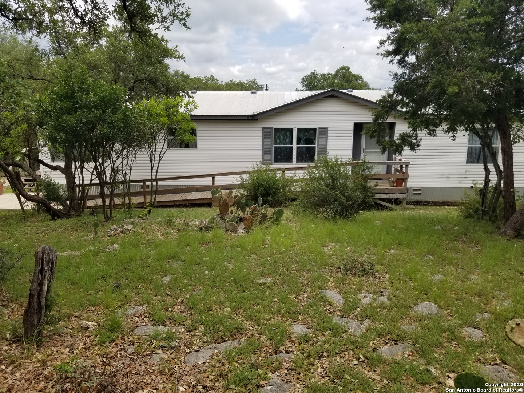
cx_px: 262
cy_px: 196
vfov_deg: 53.1
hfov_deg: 67.3
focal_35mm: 26
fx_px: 394
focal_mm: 4.25
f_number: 1.7
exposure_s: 1/2416
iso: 50
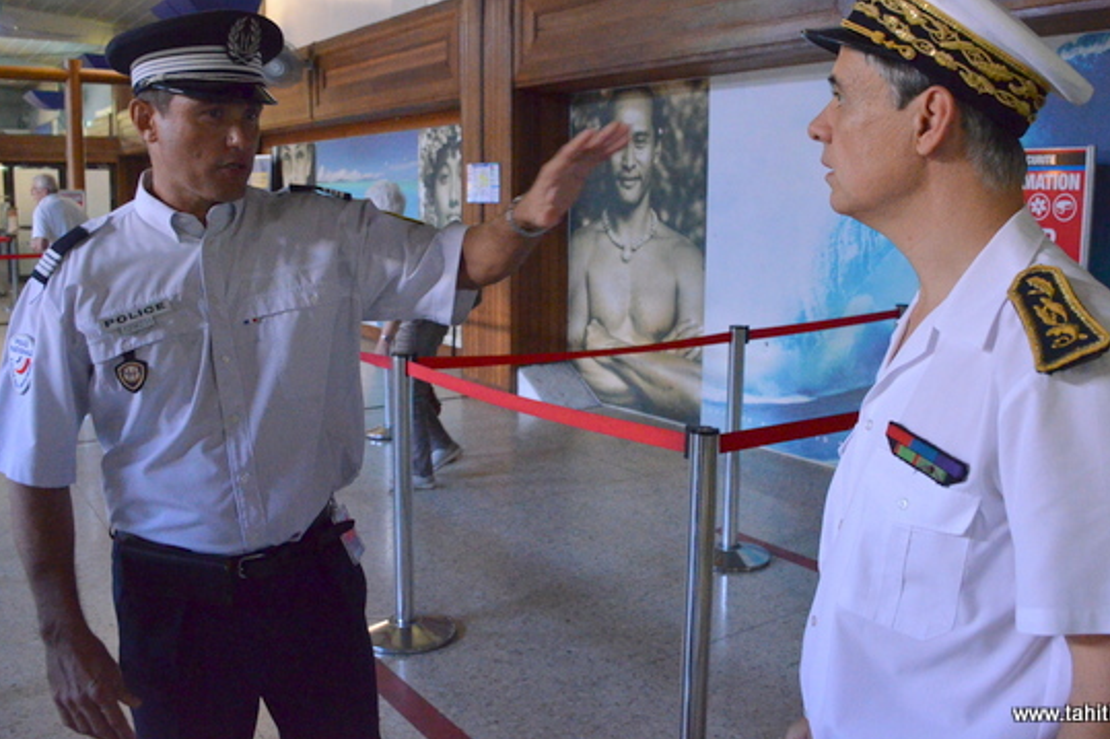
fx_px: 986
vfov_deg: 41.0
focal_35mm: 32
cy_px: 317
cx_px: 595
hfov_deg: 58.7
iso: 5000
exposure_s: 1/125
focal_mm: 18
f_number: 5.6
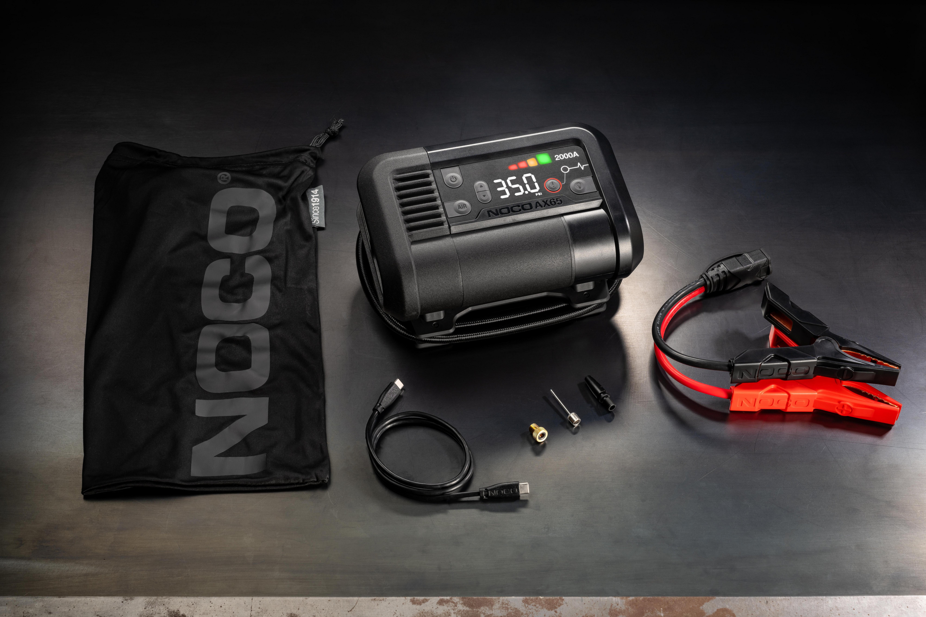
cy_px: 308
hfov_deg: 36.2
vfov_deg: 24.6
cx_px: 463
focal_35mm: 55
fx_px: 1415
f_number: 11
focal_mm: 55
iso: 100
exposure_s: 1
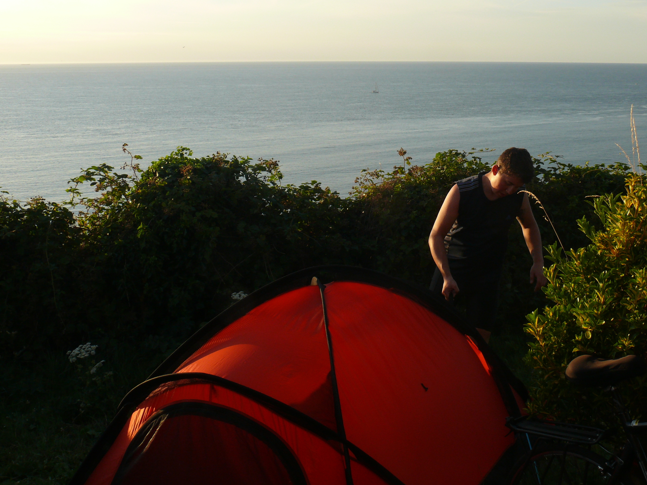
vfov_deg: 32.7
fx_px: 822
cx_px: 392
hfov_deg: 42.7
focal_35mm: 44
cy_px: 180
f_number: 5.6
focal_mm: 7.4
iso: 100
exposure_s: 1/250
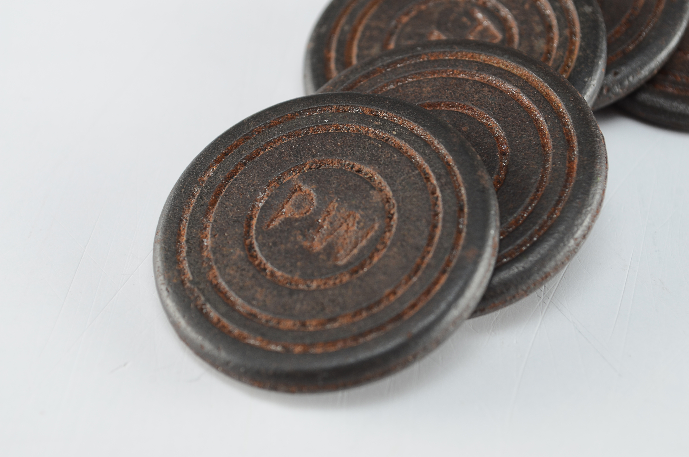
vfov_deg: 16.5
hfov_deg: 24.7
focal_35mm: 82
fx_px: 1576
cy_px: 228
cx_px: 344
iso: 100
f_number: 10
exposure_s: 1/80
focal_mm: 55
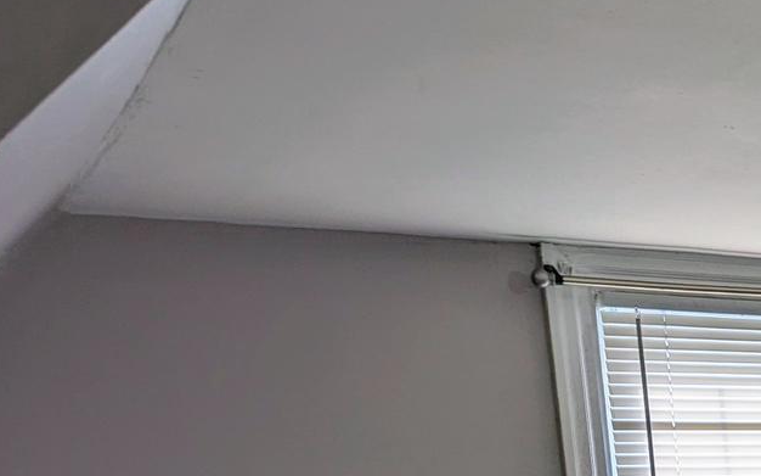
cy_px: 905
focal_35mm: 83
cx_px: 1233
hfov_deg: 20.3
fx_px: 1721
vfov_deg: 13.7
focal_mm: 6.81
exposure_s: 1/275
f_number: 1.85
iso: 68
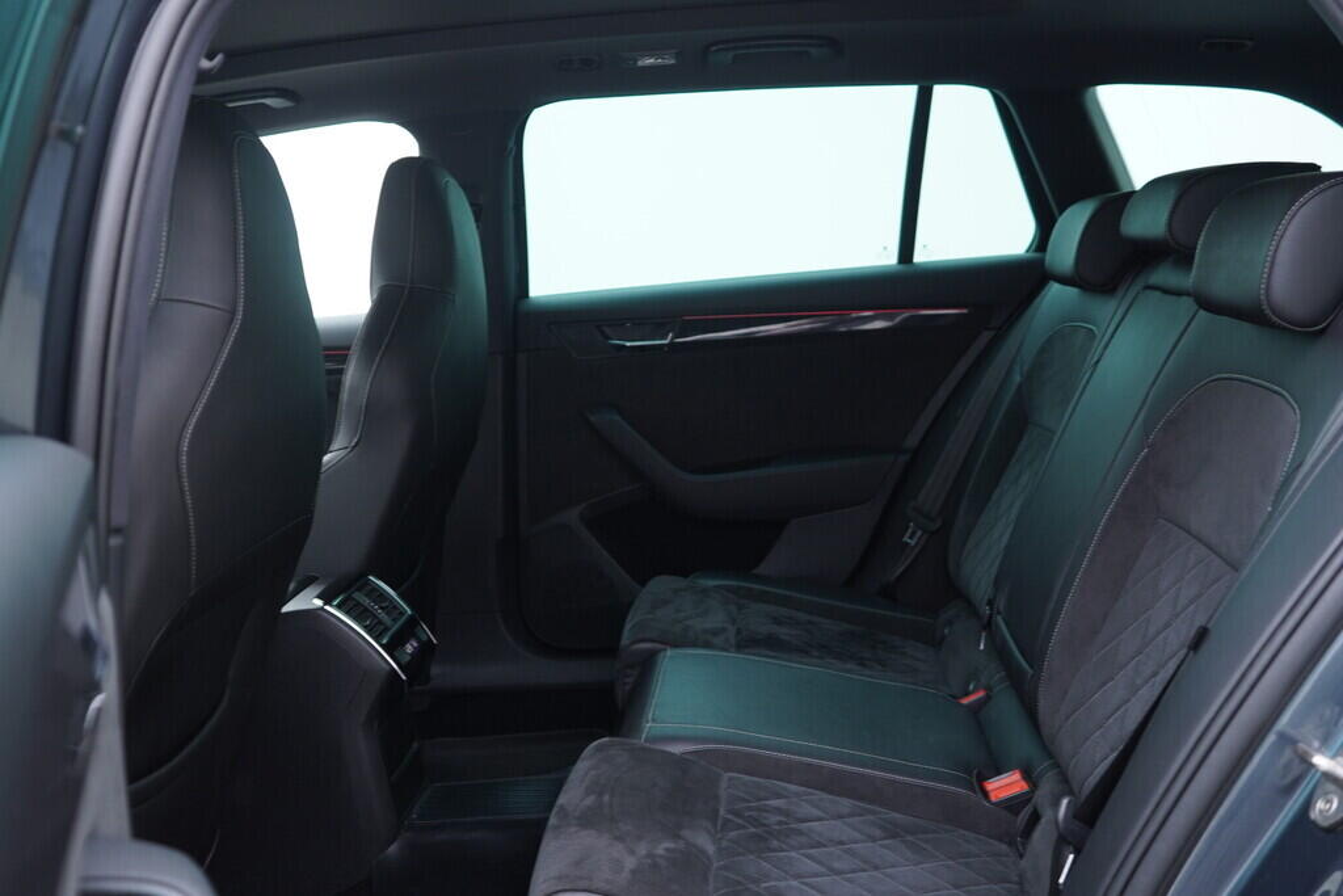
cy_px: 448
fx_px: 1343
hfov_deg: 53.1
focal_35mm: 36
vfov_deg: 36.9
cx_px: 672
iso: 250
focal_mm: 24
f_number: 2.8
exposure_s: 1/40
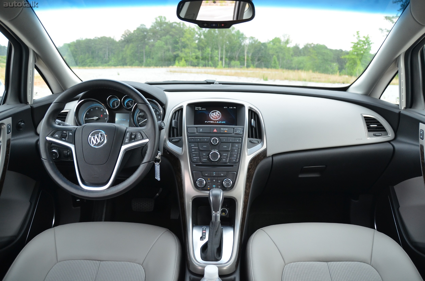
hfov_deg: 67.5
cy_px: 140
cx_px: 212
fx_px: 318
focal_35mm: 27
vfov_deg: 47.7
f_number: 3.5
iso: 800
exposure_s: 1/640
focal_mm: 18
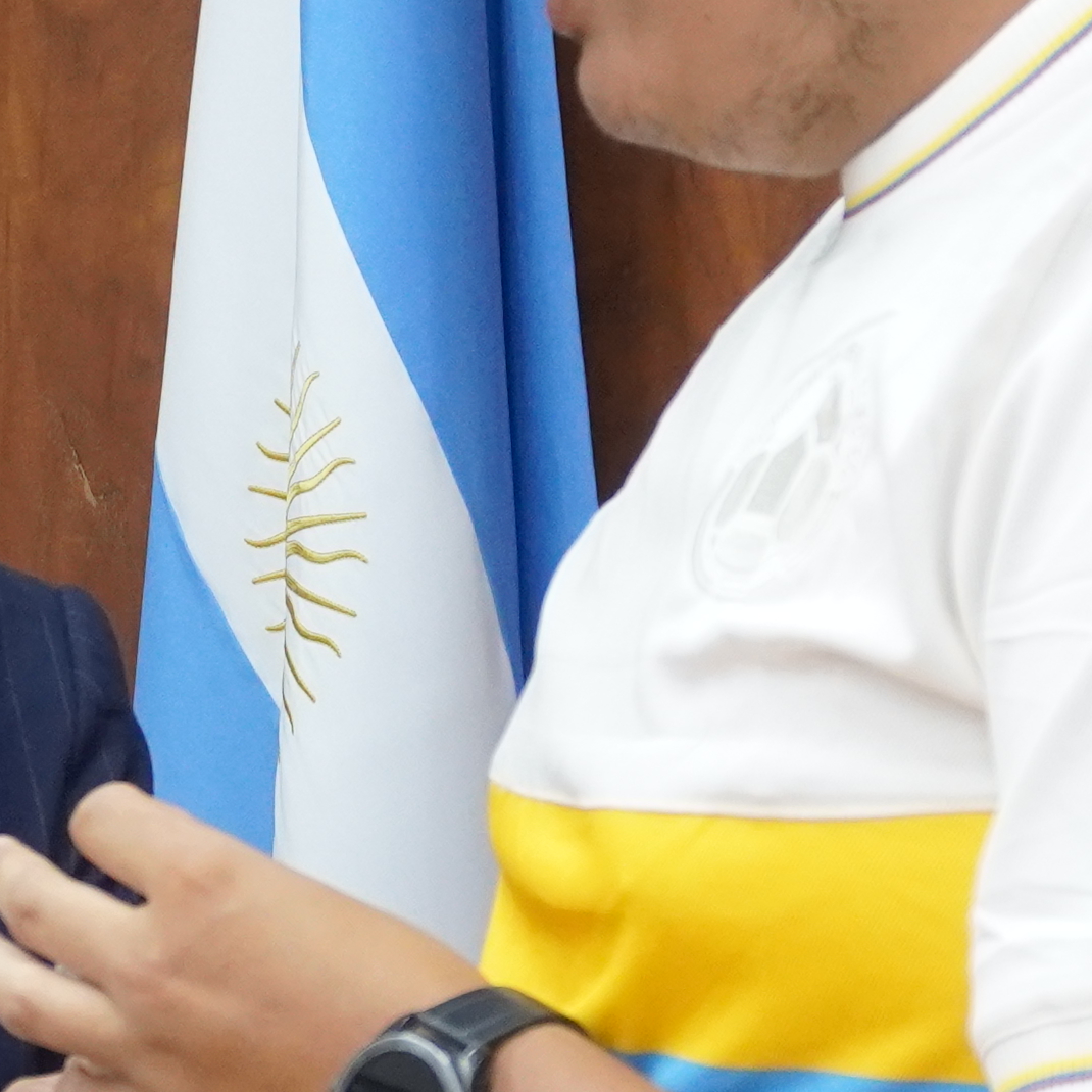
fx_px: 5104
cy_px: 796
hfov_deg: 12.2
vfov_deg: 12.2
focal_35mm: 143
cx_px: 313
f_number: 4
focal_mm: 20
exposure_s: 1/160
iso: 2000
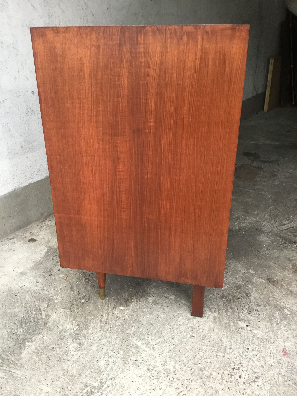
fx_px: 355
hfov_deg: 45.4
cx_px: 148
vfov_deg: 58.4
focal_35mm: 31
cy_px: 198
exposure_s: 1/33
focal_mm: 3.3
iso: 50
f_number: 2.4
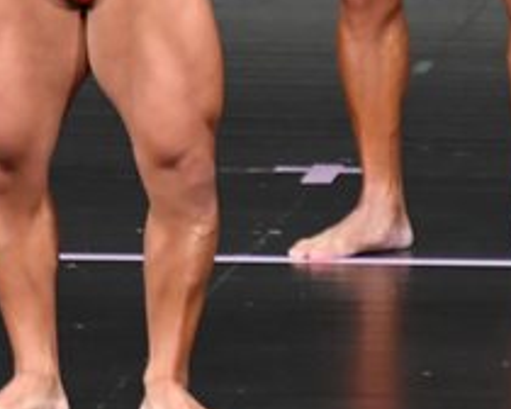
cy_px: -93
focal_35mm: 1300
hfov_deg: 1.5
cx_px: 339
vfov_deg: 1.2
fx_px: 19661
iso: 4000
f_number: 5.6
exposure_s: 1/400
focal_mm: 250
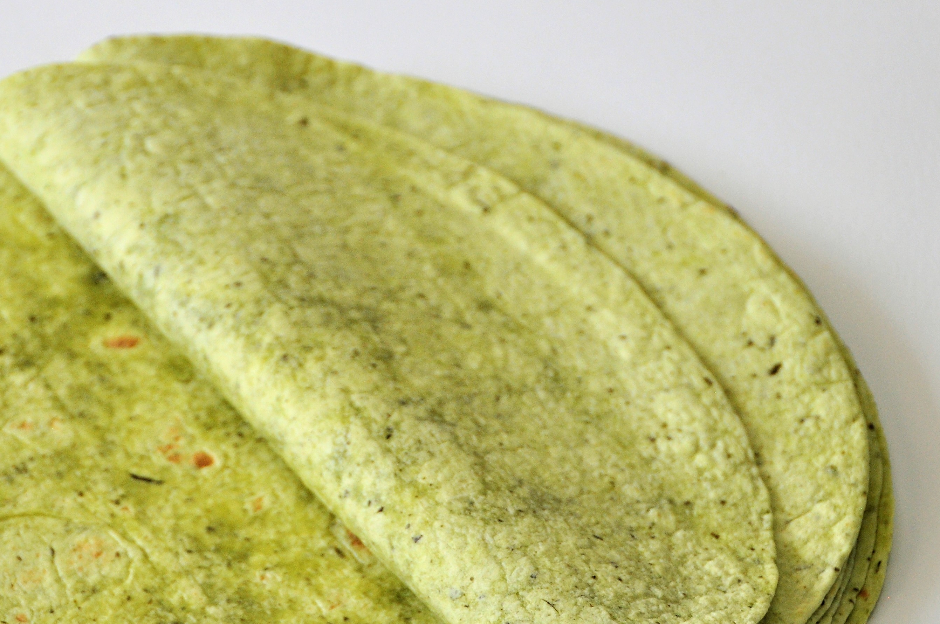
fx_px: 4063
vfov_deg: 8.8
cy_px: 419
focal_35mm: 156
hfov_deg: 13.2
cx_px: 353
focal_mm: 65
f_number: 5
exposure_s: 1/250
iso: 560
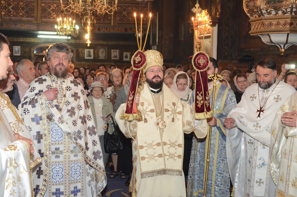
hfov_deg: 41.2
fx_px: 395
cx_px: 148
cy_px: 98
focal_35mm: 48
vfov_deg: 28.0
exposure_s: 1/60
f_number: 4
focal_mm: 32
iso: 1600
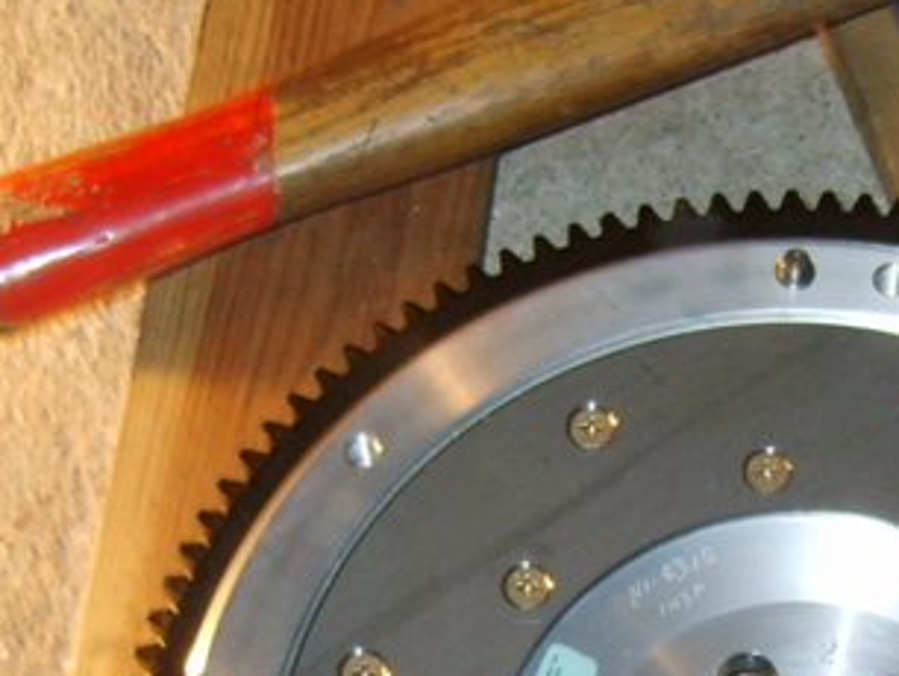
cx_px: 823
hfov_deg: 16.6
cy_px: 667
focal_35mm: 117
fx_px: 3041
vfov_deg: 12.5
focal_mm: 7.4
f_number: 2.8
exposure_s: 1/30
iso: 100
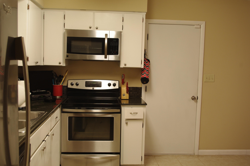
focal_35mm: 39
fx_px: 270
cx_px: 125
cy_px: 83
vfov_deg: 34.1
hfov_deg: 49.6
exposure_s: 1/25
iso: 400
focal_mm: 26.25
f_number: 5
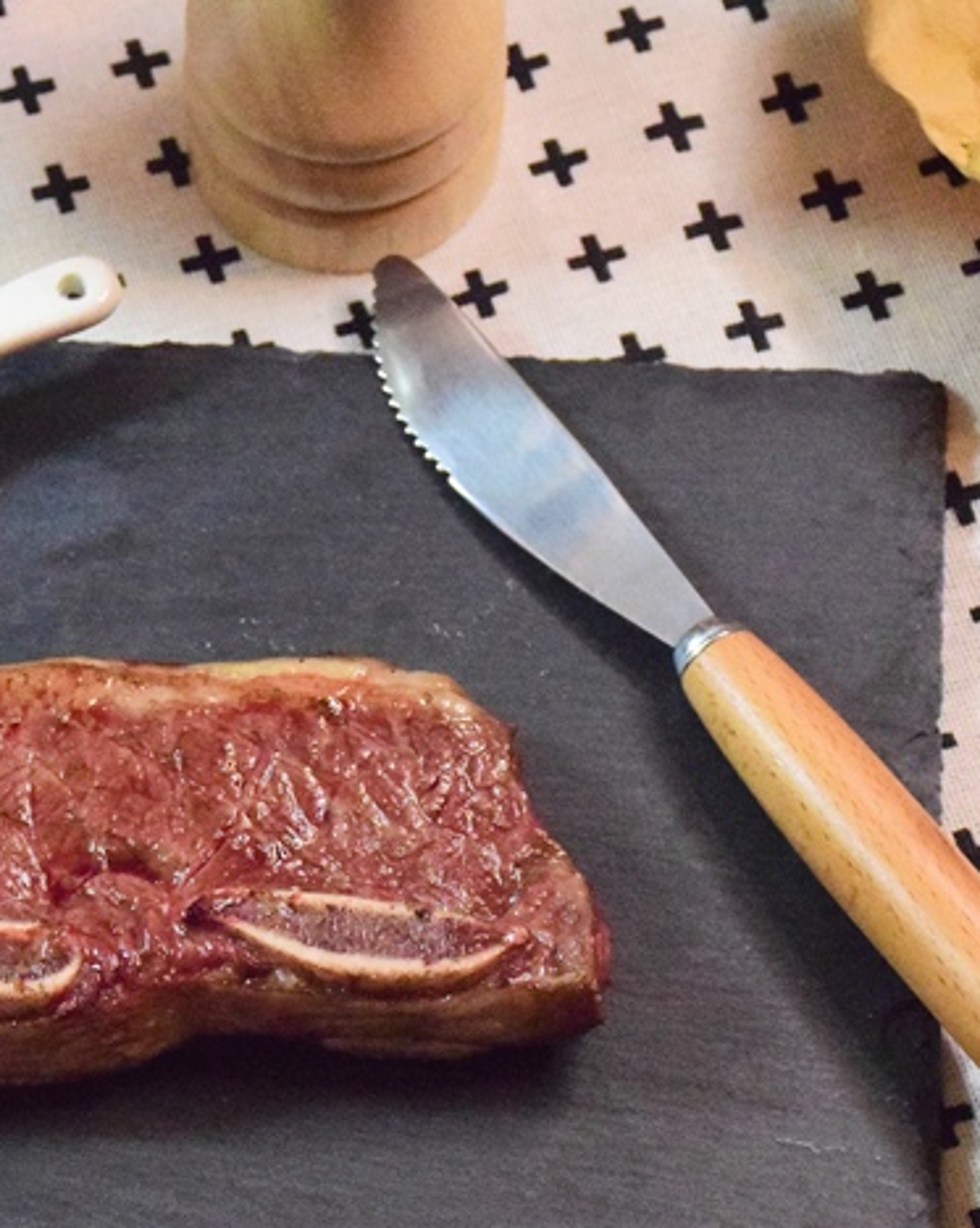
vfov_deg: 11.4
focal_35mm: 169
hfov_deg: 9.1
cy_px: 866
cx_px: -21
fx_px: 6133
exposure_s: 1/800
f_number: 7.1
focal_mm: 56
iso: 12800
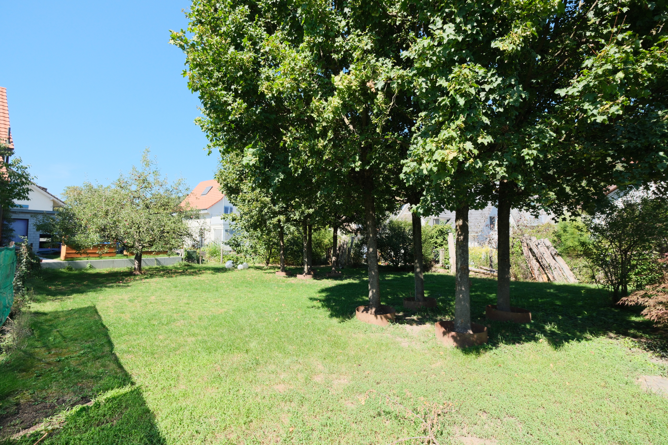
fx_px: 278
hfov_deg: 100.4
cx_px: 334
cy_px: 222
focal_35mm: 15
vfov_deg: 77.3
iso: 160
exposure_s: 1/300
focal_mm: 10
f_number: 4
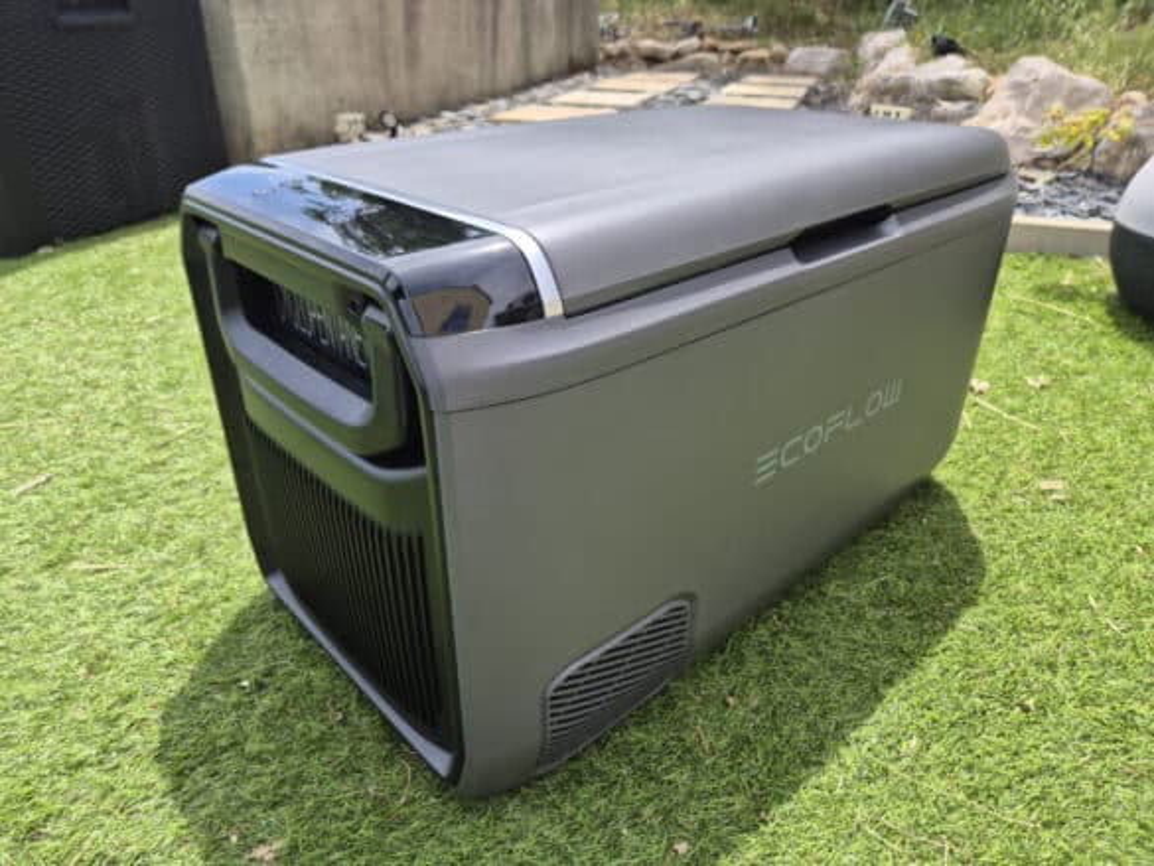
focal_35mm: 23
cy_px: 433
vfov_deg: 58.9
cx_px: 577
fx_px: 767
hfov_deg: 73.9
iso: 25
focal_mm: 5.4
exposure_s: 1/730
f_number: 1.8
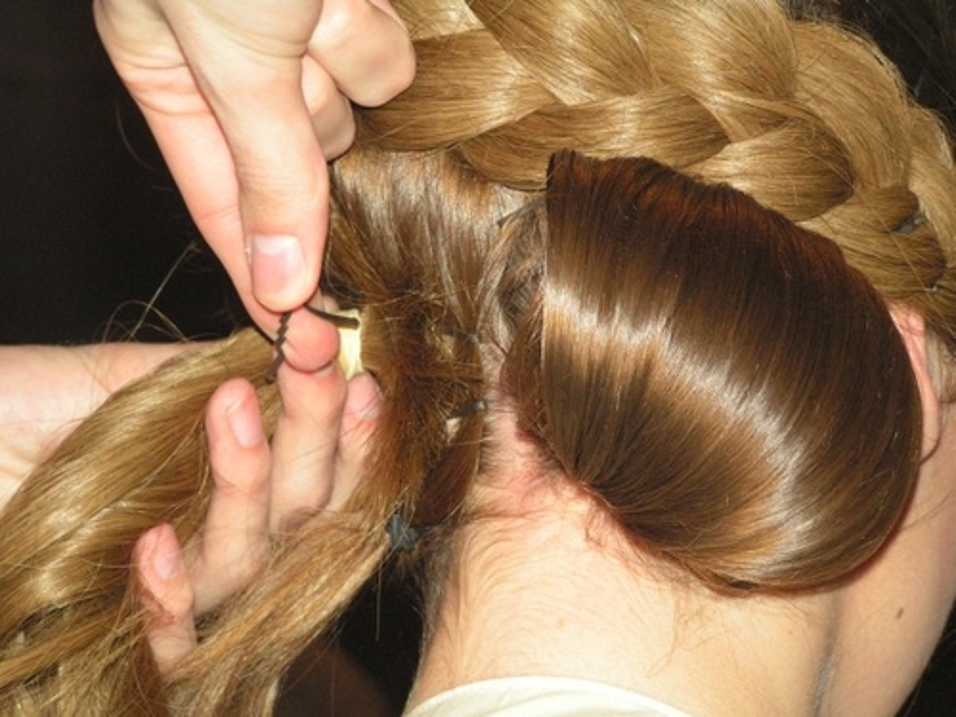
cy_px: 358
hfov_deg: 13.3
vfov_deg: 10.0
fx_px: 4115
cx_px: 478
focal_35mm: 149
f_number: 3.2
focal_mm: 24.8
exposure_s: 1/160
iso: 200
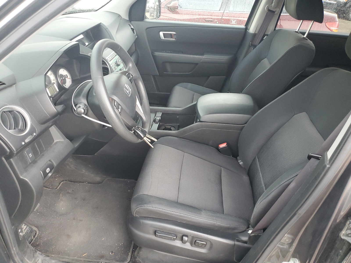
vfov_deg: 53.1
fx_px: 264
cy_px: 132
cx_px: 176
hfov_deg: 67.3
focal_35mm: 26
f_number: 1.5
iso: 201
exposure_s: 1/60.2
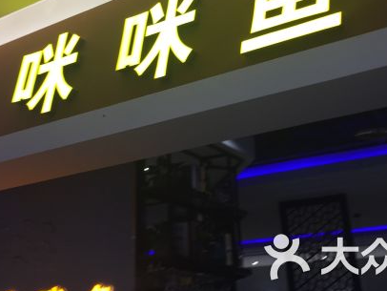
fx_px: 559
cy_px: 56
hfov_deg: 38.1
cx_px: 170
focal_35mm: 50
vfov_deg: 28.5
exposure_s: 1/50
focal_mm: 4.15
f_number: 2.2
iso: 40
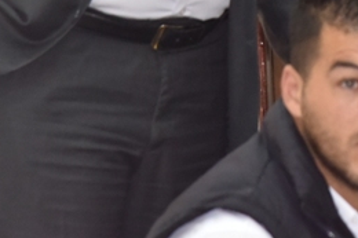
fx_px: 4114
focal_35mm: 414
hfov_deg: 5.0
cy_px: -211
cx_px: 304
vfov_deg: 3.3
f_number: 6.3
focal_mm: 105
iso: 2000
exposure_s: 1/250
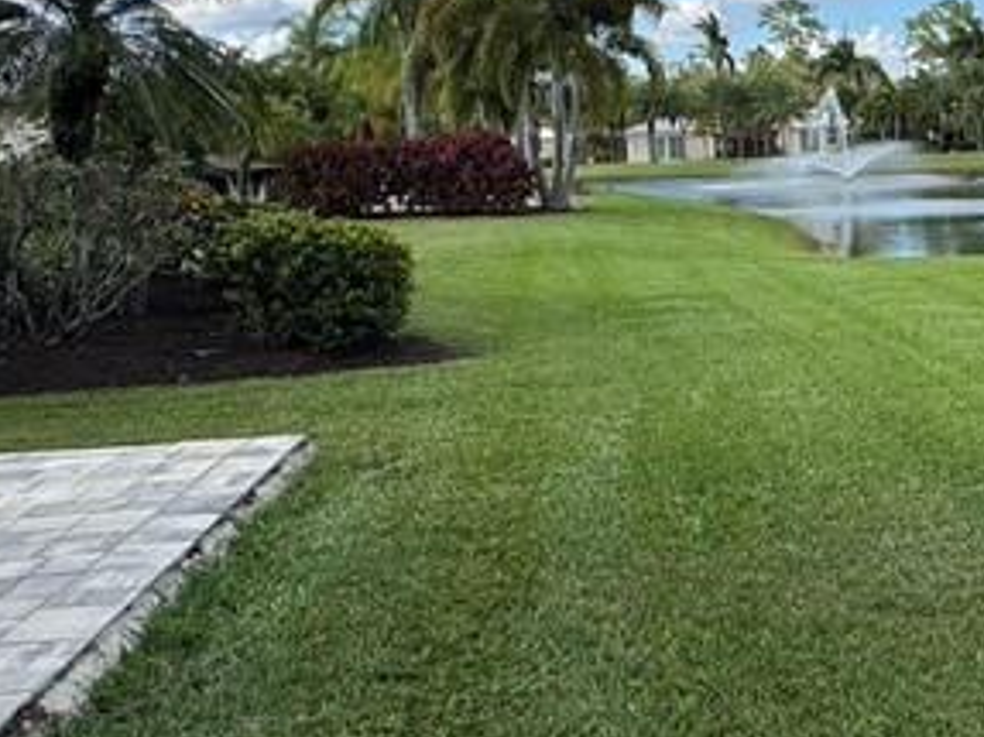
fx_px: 1421
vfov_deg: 28.8
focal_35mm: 50
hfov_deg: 34.4
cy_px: 223
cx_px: 1005
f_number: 2.2
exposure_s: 1/1536
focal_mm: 2.22
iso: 50
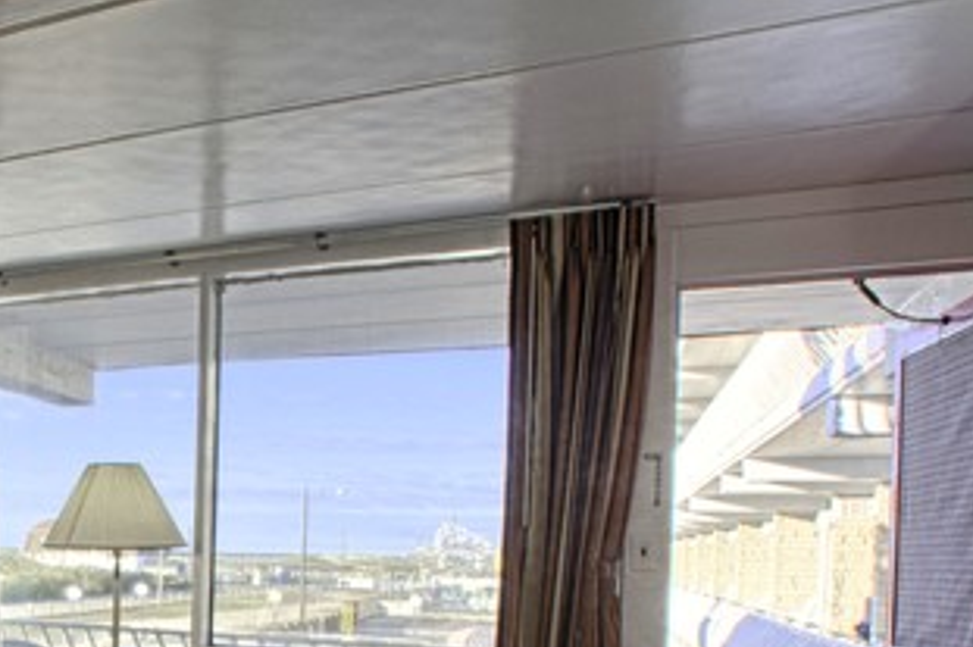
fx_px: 972
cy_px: 578
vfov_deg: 34.8
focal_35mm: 36
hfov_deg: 47.5
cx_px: 88
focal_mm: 14
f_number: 16
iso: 200
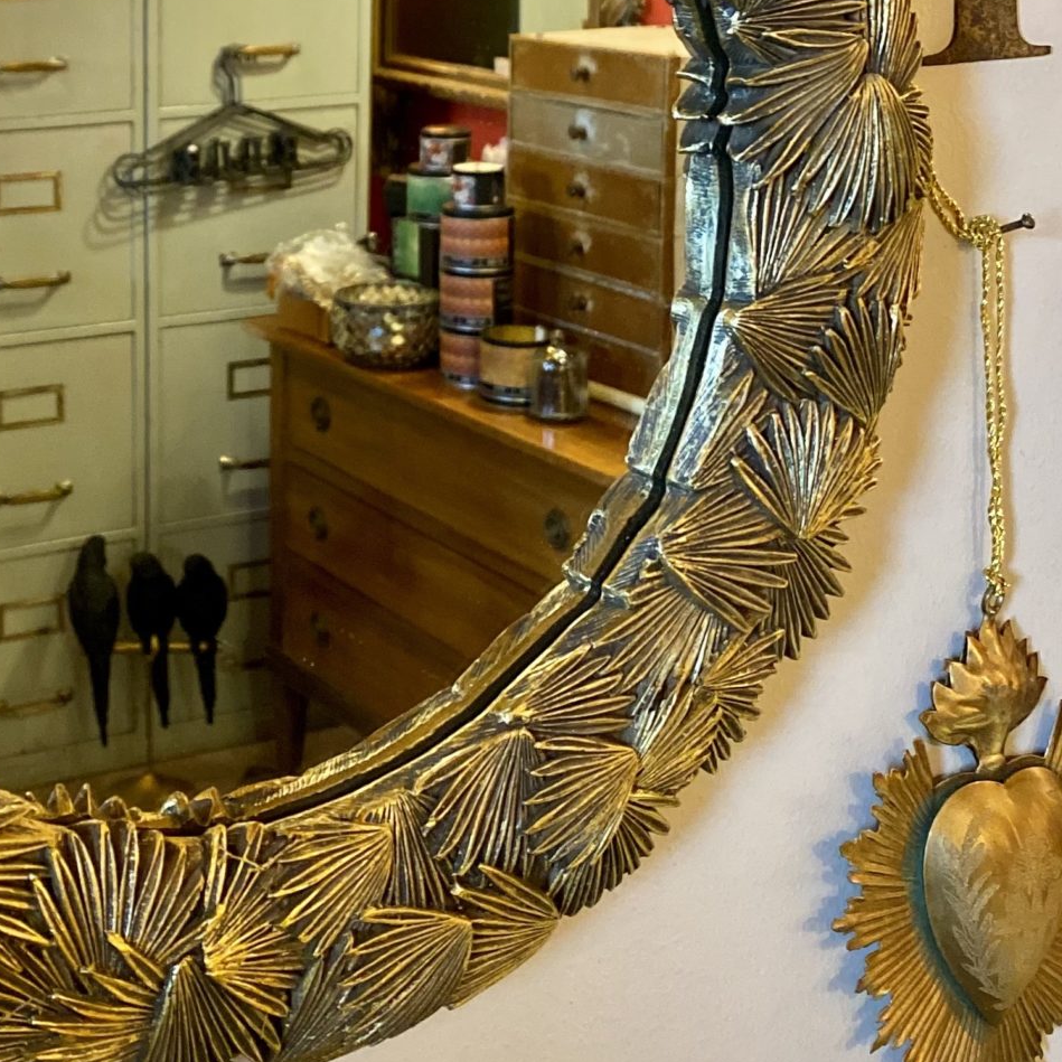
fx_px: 2152
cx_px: 131
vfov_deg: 26.8
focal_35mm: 62
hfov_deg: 26.9
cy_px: 109
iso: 400
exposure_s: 1/33
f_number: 1.8
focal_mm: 4.25
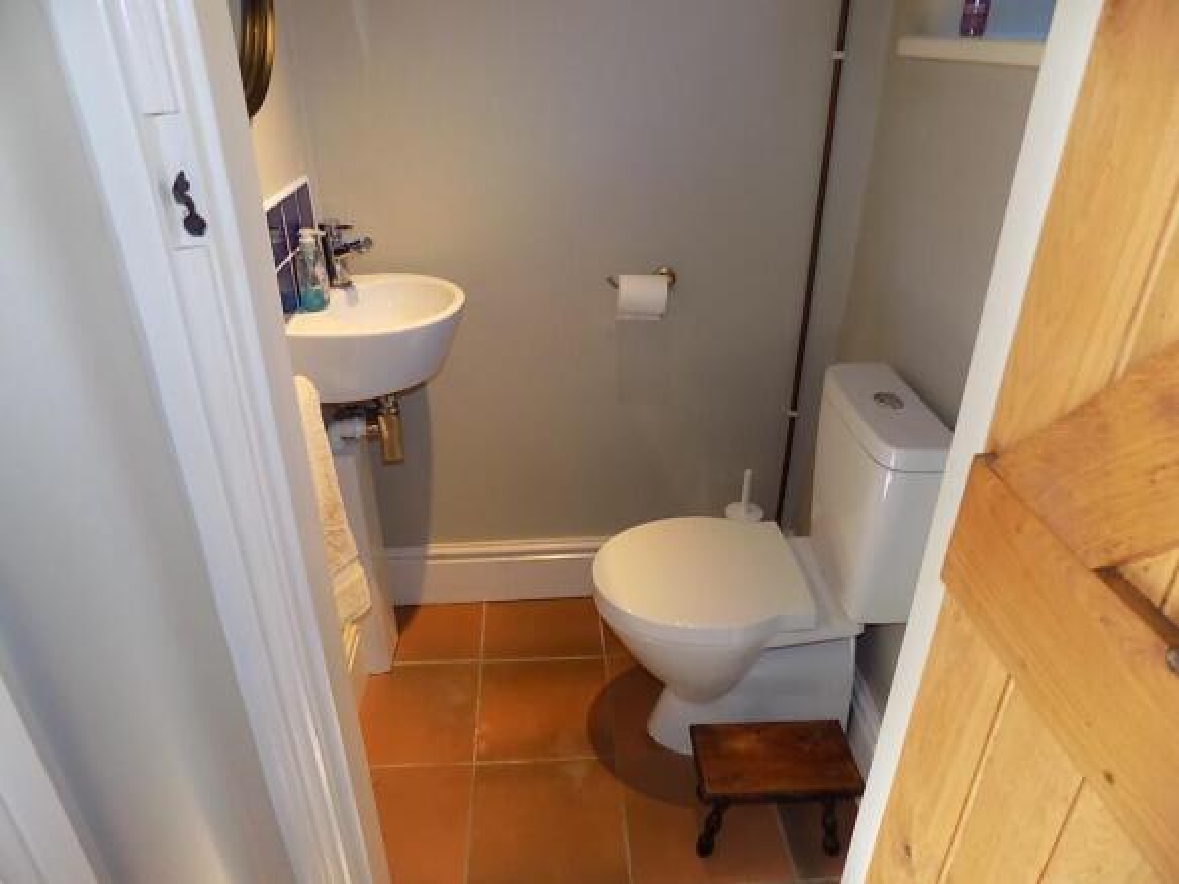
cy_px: 442
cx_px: 590
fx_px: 783
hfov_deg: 73.9
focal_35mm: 23
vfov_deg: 58.9
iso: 220
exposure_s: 1/30
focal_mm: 4
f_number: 3.1
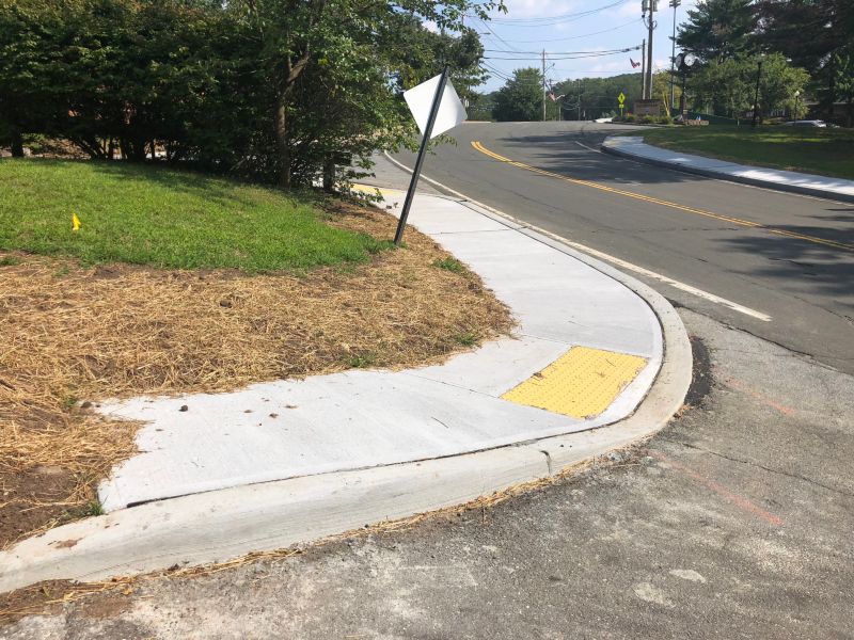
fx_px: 691
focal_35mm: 28
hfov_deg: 63.4
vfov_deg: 49.7
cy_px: 320
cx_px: 427
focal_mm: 4
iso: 20
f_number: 1.8
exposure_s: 1/4000
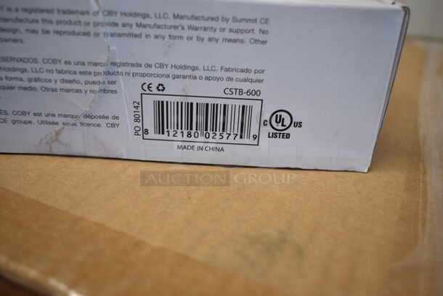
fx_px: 425
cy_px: 148
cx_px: 222
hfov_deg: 55.1
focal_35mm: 34
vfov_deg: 38.4
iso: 1000
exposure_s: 1/125
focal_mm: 23
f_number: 3.8
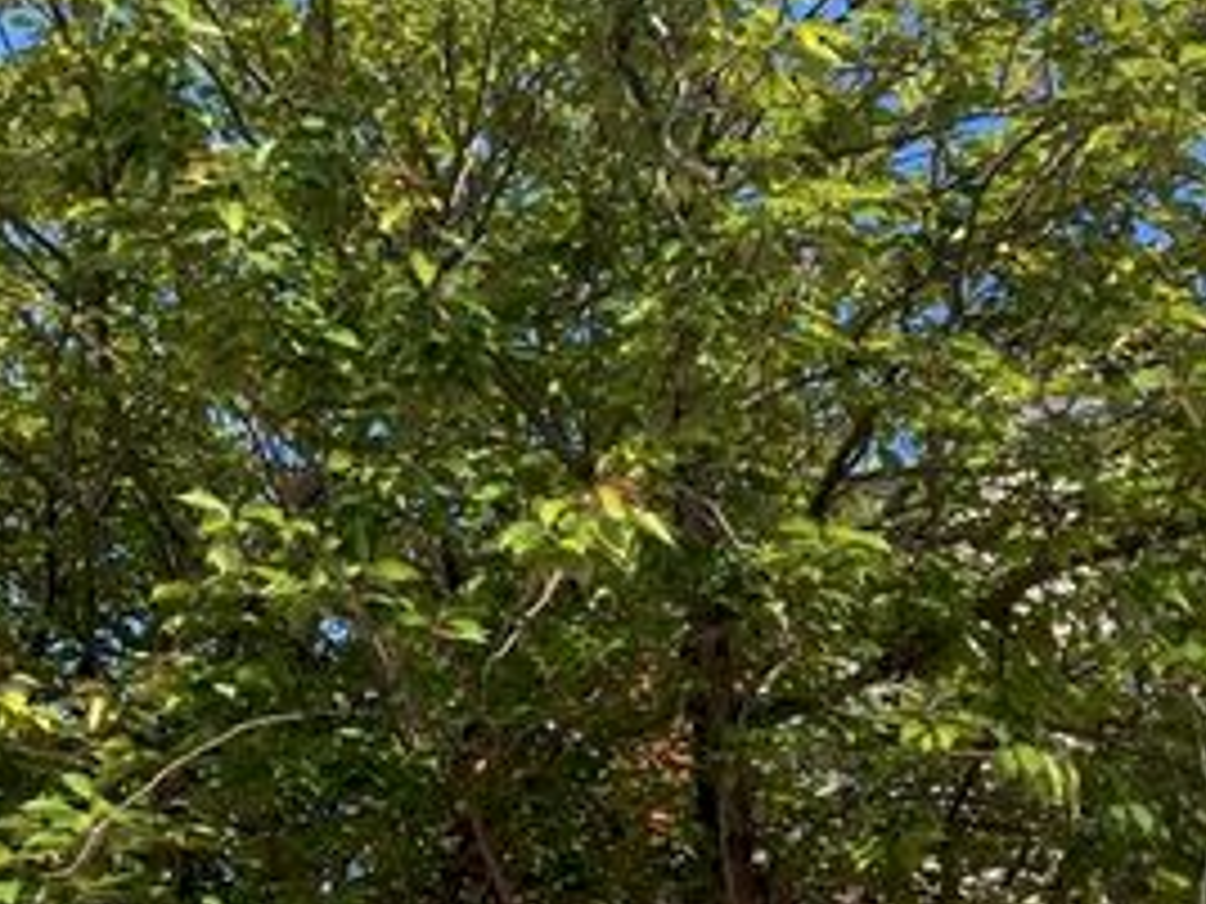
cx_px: 1058
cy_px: 938
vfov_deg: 20.8
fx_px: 2369
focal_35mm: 68
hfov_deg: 27.6
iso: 25
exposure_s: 1/1163
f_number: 1.8
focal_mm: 4.25
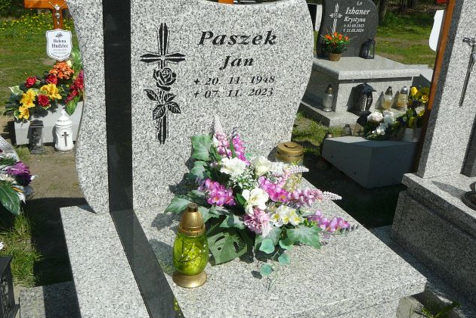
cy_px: 157
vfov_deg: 35.9
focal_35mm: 37
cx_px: 240
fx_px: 489
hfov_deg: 51.9
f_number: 5
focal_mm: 5.2
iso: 80
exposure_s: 1/800
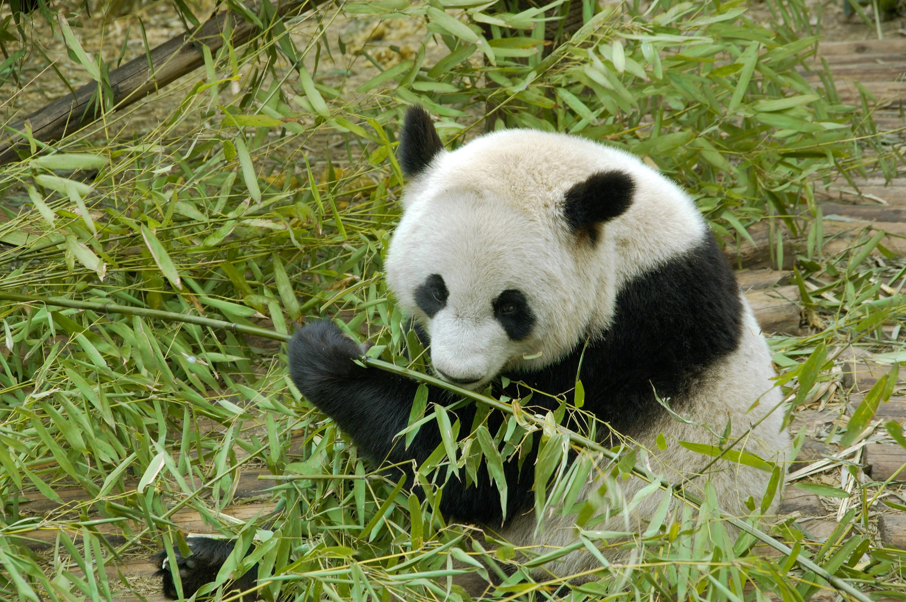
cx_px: 453
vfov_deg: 11.7
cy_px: 301
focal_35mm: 117
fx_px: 2942
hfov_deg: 17.5
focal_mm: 78
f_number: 8
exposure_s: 1/60
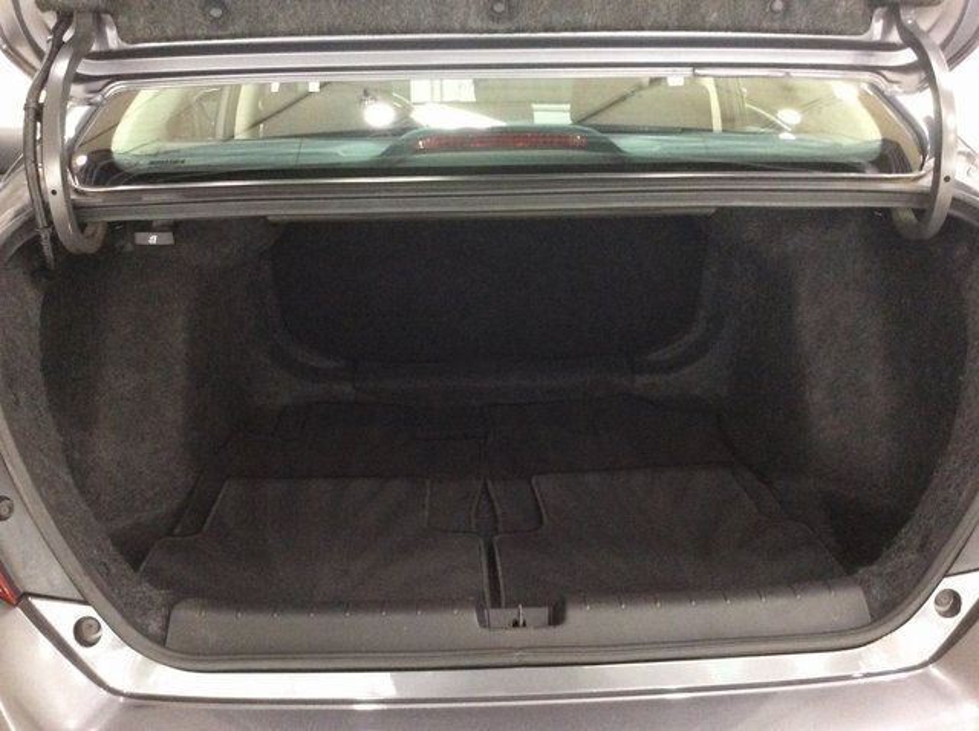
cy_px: 366
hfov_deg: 56.9
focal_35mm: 32
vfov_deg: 44.1
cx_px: 490
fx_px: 904
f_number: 2.4
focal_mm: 3.3
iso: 320
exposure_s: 1/20
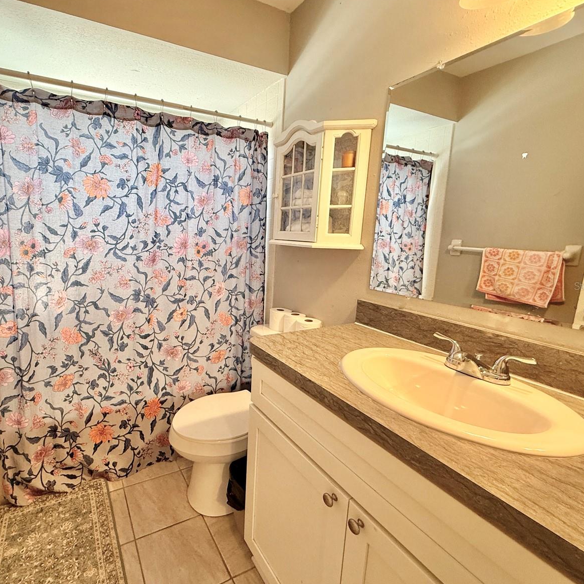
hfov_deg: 82.4
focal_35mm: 17
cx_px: 221
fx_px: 324
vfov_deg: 84.0
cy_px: 286
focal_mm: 2.22
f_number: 2.2
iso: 320
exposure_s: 1/120
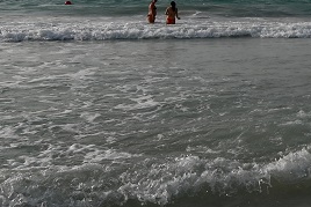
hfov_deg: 16.5
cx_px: 412
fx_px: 1011
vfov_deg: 11.5
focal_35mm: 117
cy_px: -48
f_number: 8
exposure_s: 1/500
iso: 100
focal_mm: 22
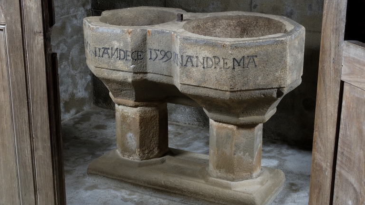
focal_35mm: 63
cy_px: 106
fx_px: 610
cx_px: 182
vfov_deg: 19.1
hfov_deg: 33.3
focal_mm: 40
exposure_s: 1/60
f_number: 20
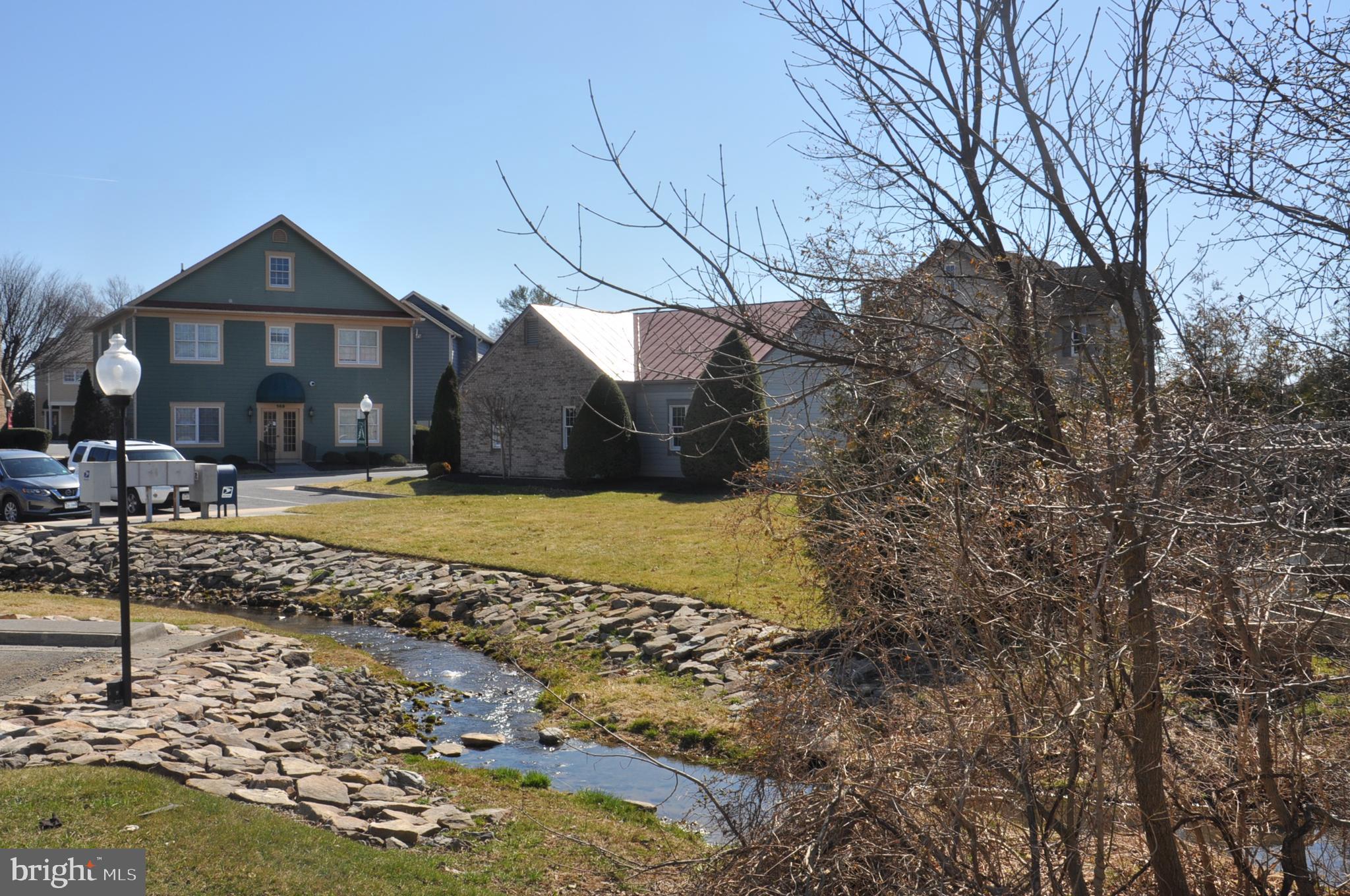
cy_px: 448
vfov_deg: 36.8
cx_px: 675
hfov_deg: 53.2
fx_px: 1348
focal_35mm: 36
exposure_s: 1/200
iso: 200
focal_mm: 24
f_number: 14
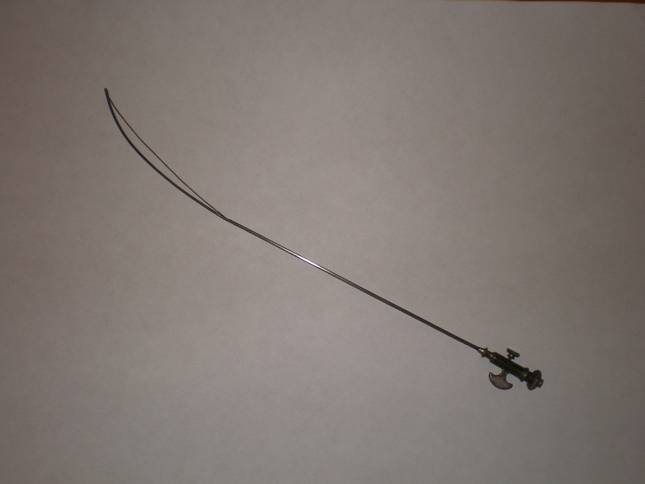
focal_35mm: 44
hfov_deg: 42.9
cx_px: 322
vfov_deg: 32.9
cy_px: 242
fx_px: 820
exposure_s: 1/30
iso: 64
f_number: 4.9
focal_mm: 7.4
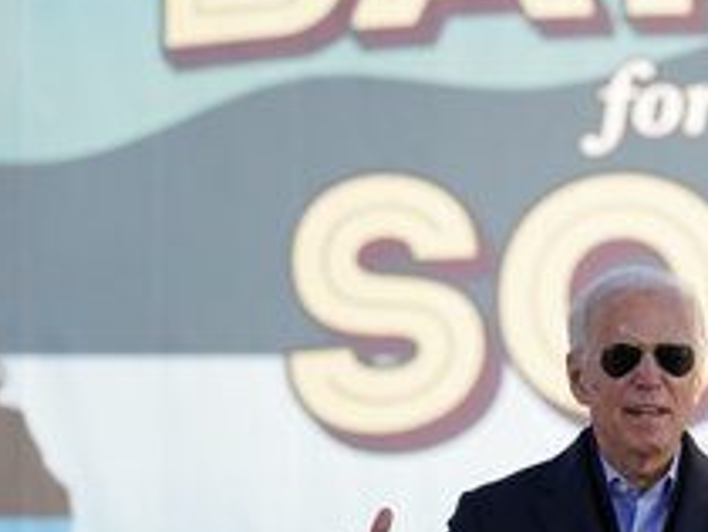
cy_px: 308
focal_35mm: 269
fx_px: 5508
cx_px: 681
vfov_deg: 5.5
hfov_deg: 7.3
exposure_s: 1/1000
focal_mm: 115
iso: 100
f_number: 2.8
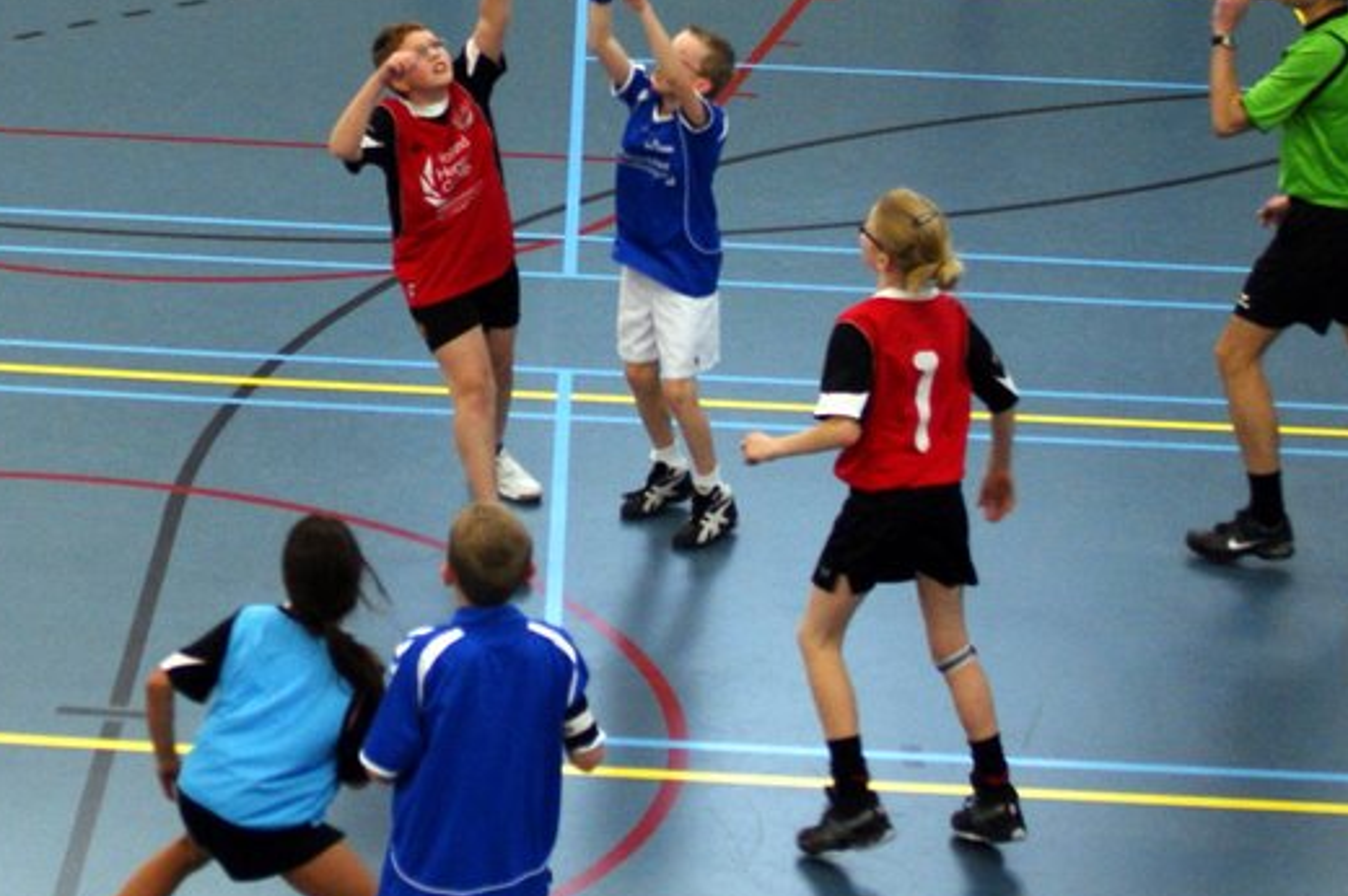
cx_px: 482
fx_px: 3630
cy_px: 271
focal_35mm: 97
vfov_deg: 14.1
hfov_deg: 21.0
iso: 400
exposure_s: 1/200
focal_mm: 28
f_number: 2.8
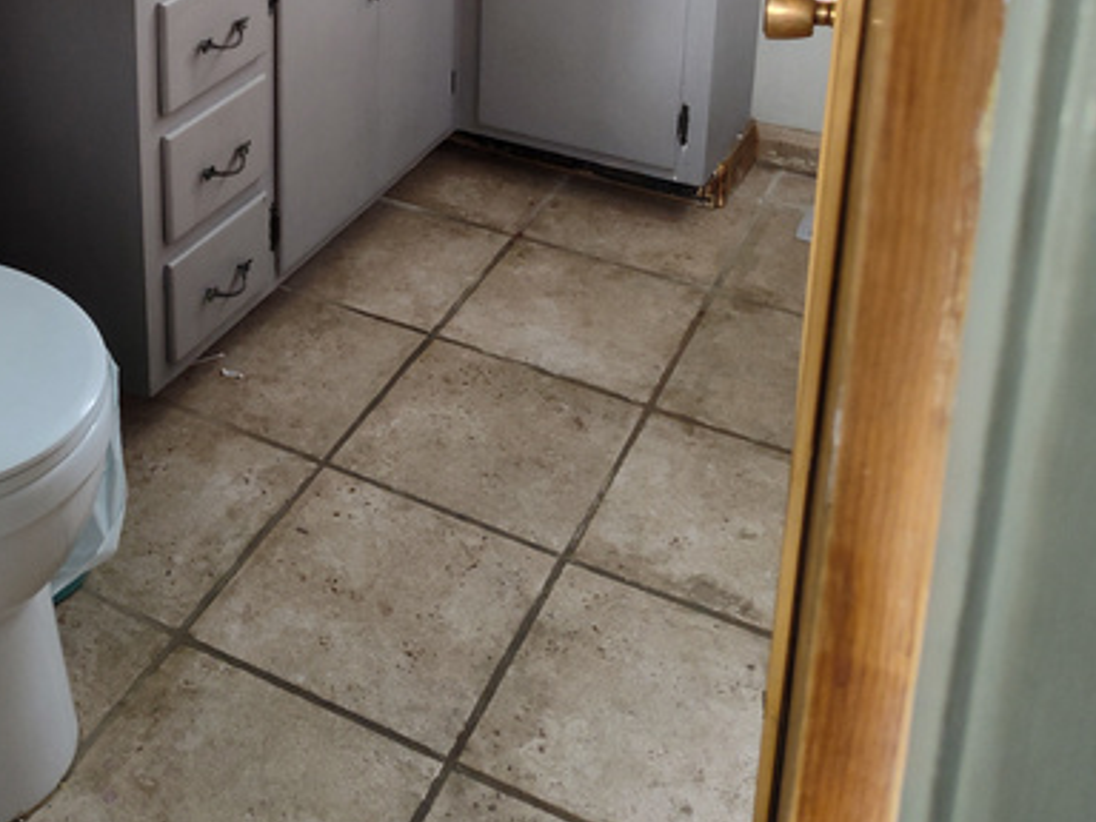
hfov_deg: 40.3
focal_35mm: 46
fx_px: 1456
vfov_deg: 28.4
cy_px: -100
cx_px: 303
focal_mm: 5.56
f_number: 1.8
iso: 1044
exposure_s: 1/120
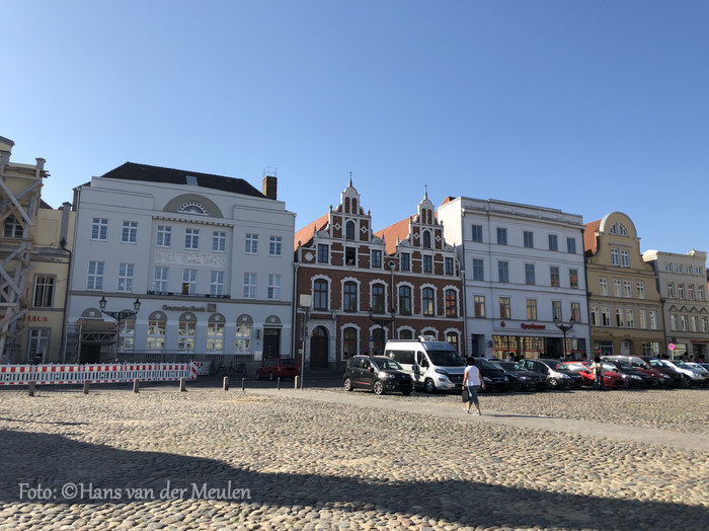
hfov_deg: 63.5
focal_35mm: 28
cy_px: 266
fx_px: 573
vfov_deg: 49.7
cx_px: 354
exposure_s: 1/1600
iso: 20
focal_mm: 3.99
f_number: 1.8
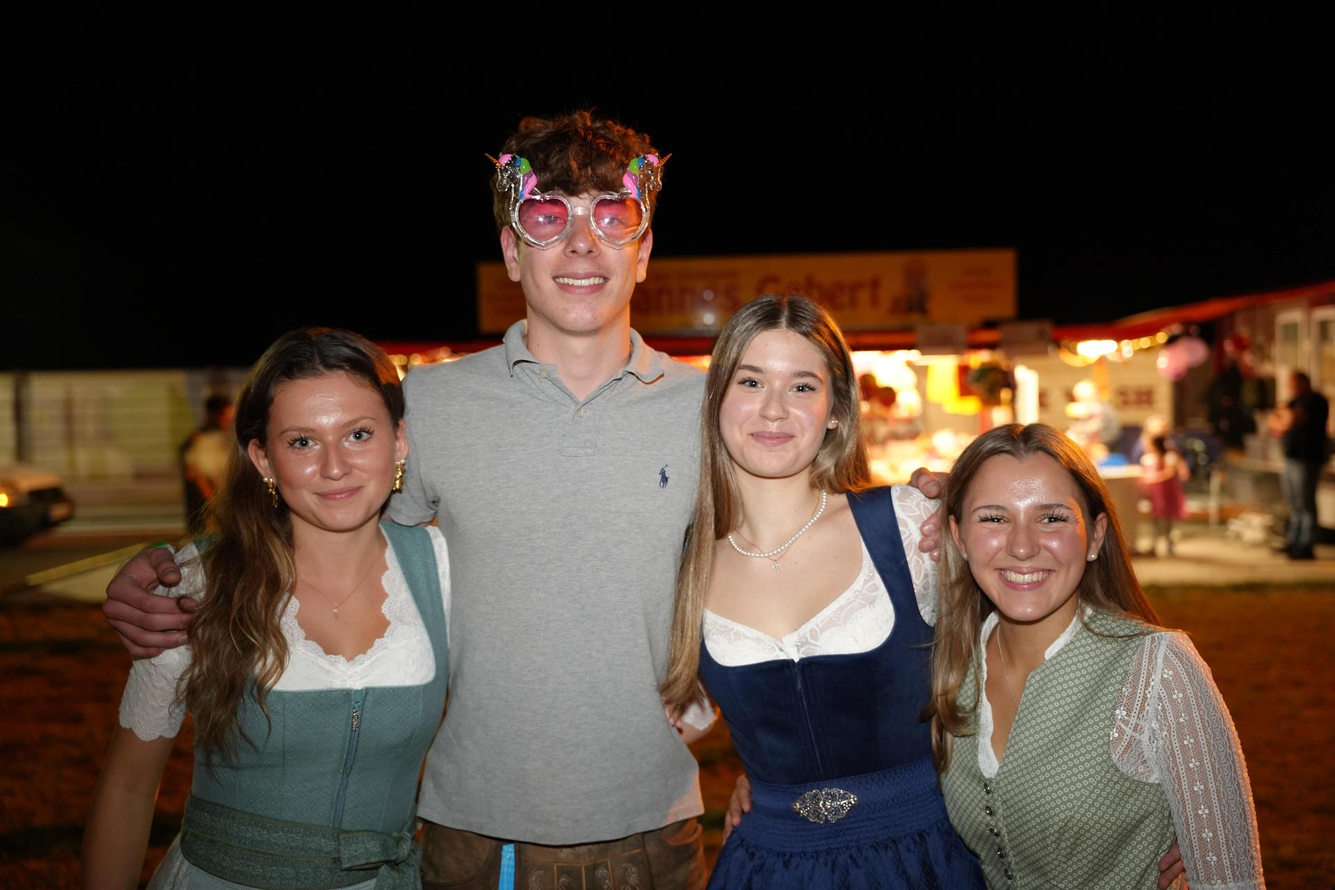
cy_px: 445
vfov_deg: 35.6
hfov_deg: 51.4
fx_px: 1387
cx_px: 668
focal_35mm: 37
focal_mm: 37.4
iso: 2000
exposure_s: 1/80
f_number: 2.8
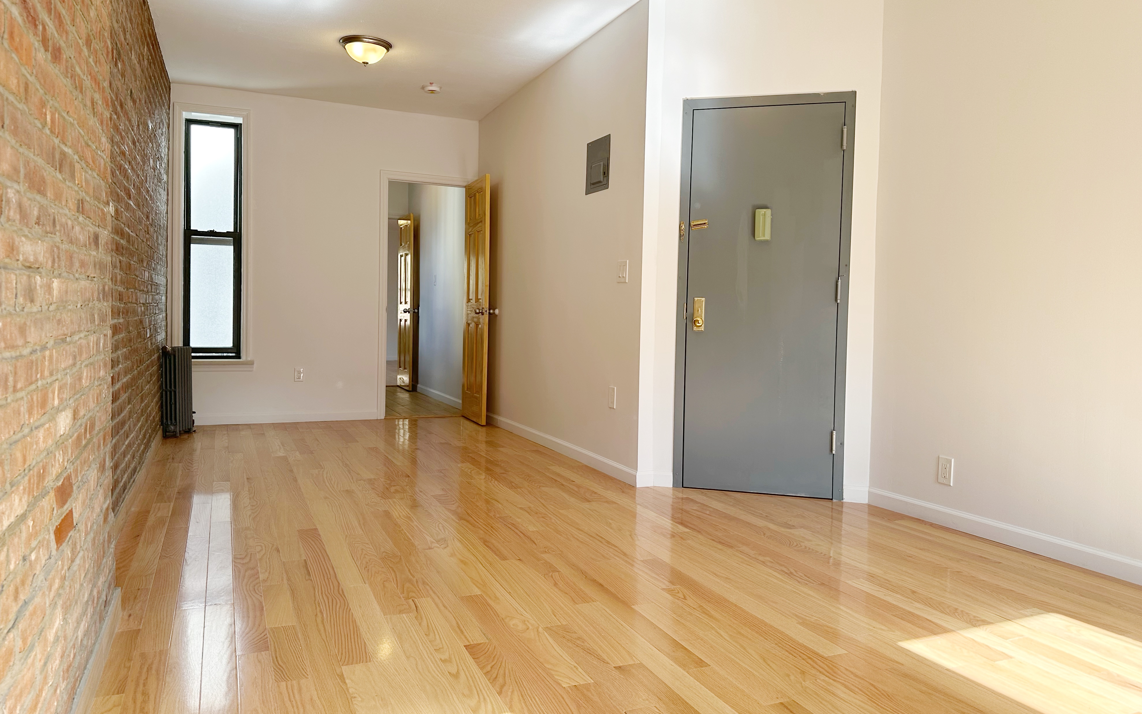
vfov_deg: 47.6
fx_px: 809
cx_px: 573
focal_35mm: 26
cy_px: 349
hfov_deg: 70.4
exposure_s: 1/312
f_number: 1.78
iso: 80
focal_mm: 6.86
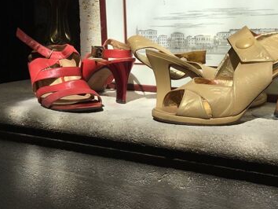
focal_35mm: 42
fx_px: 338
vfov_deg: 34.3
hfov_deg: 44.8
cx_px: 133
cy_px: 87
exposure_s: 1/1116
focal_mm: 3.3
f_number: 2.4
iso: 25
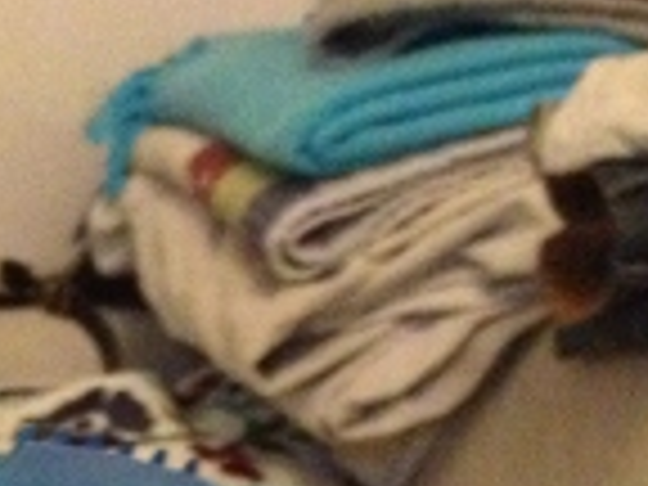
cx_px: -234
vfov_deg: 9.2
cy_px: 819
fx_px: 2920
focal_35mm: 156
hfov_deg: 12.2
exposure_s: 1/17
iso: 800
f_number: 2.4
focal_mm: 4.28
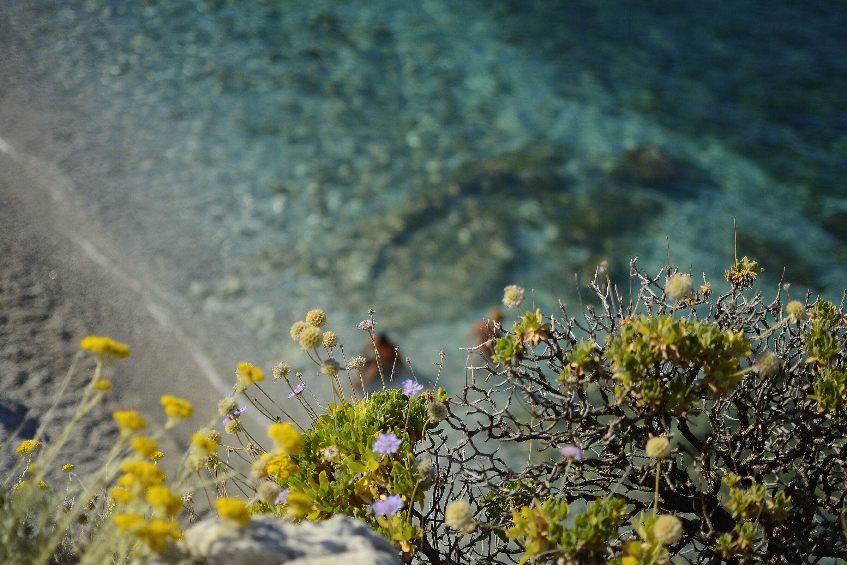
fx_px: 1235
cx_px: 424
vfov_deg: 25.8
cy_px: 282
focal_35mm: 52
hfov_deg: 37.9
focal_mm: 35
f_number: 1.8
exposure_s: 1/2000
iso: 160
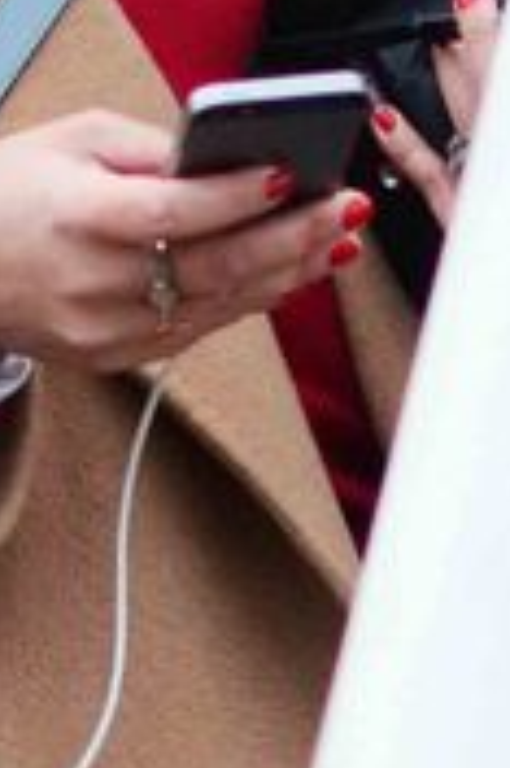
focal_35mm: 359
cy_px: 236
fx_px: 7652
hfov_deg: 3.8
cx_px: 331
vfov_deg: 5.7
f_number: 1.8
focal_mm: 35
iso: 400
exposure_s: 1/400
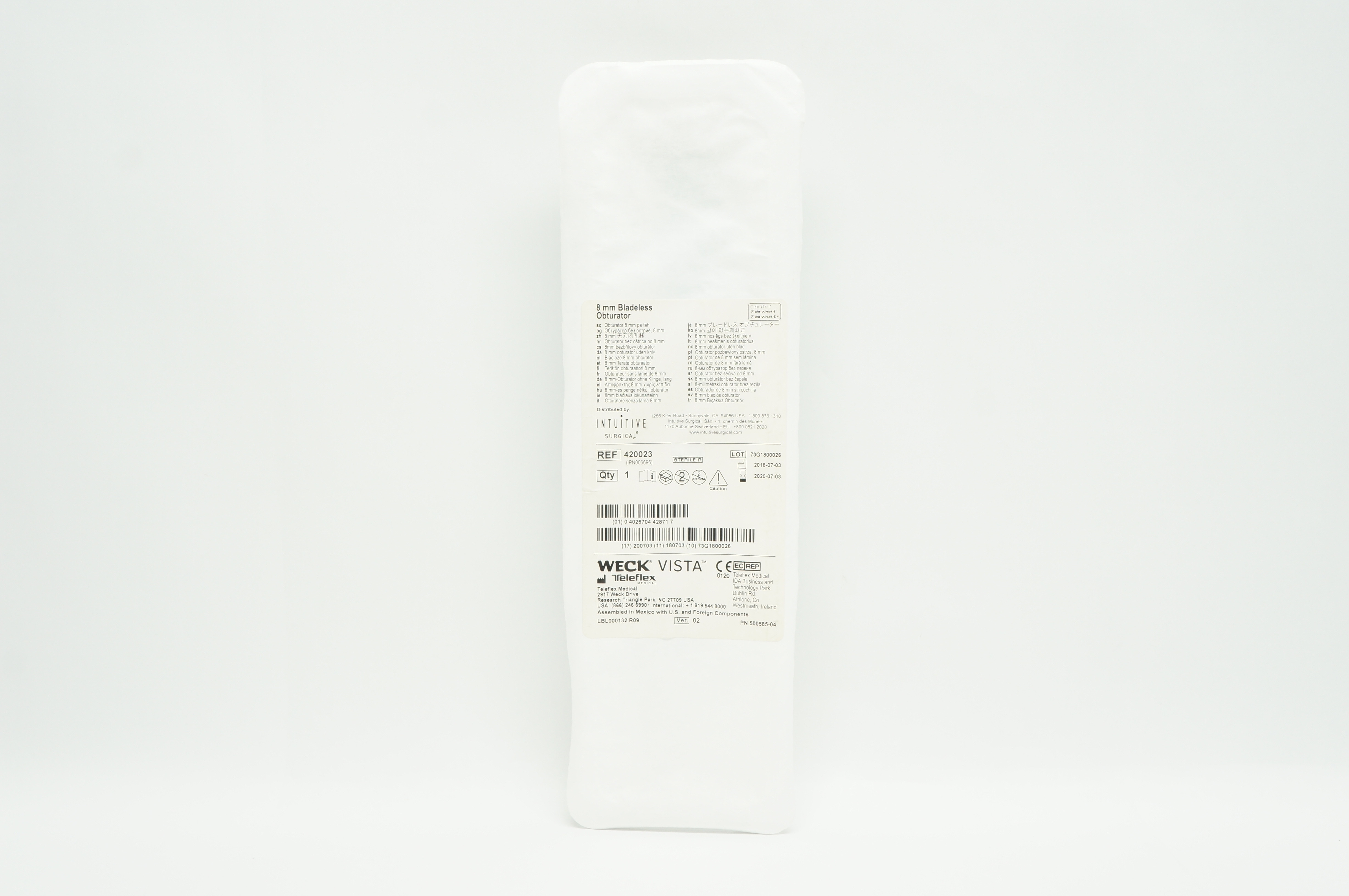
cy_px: 448
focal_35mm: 38
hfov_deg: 51.3
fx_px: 1404
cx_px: 674
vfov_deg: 35.4
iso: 400
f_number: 8
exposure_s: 1/30
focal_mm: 25
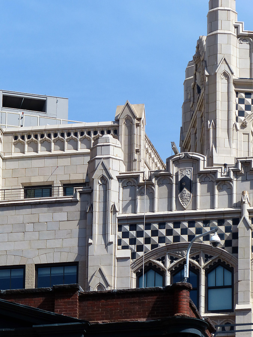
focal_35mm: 366
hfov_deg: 4.1
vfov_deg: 5.4
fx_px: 3567
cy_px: 168
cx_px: 126
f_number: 4
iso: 100
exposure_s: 1/1600
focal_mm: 65.8
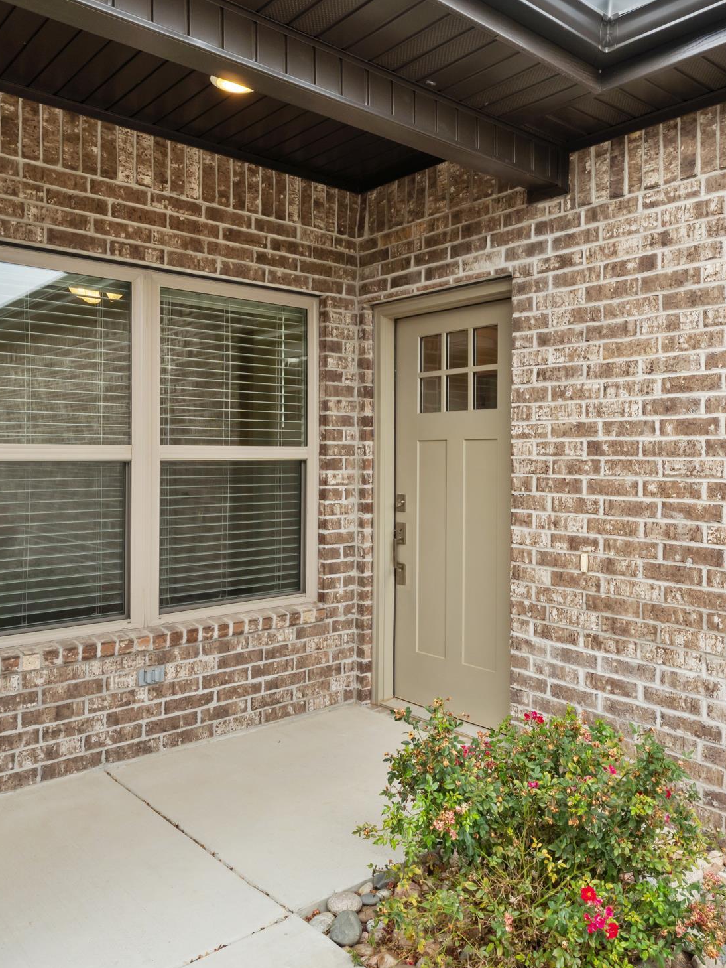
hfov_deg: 48.5
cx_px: 429
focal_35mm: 29
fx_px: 801
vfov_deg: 62.2
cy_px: 456
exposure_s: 1/80
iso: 200
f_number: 9
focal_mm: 11.6
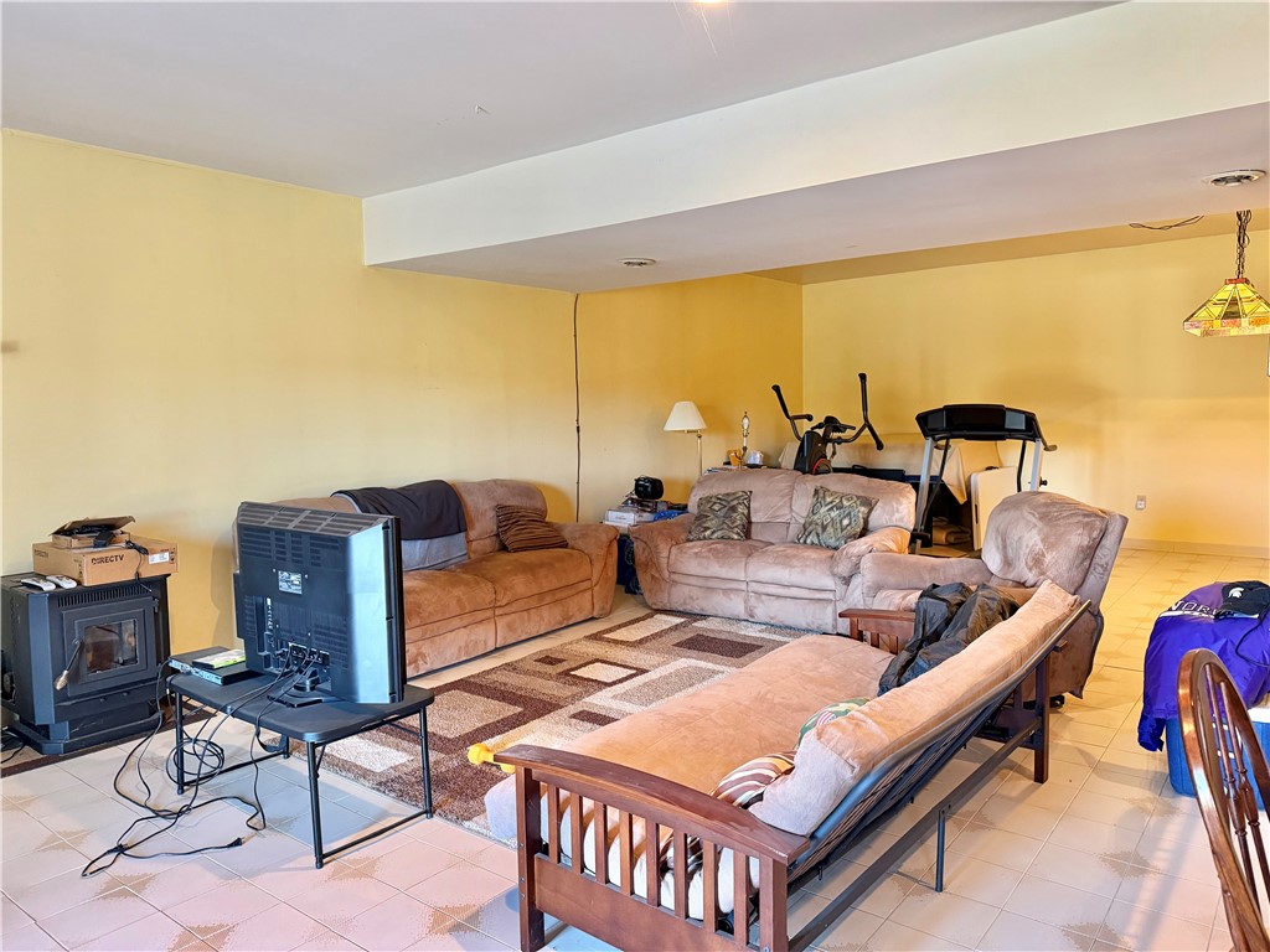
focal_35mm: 24
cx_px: 635
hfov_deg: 71.6
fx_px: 881
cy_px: 476
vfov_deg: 56.8
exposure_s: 1/60
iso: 400
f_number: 1.78
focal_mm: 6.76
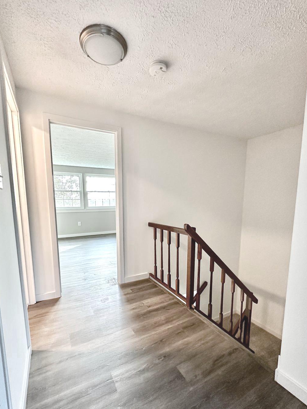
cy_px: 226
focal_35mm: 16
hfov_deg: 78.1
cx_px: 149
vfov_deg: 94.1
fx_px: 189
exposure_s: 1/60
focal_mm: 2.22
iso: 200
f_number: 2.2
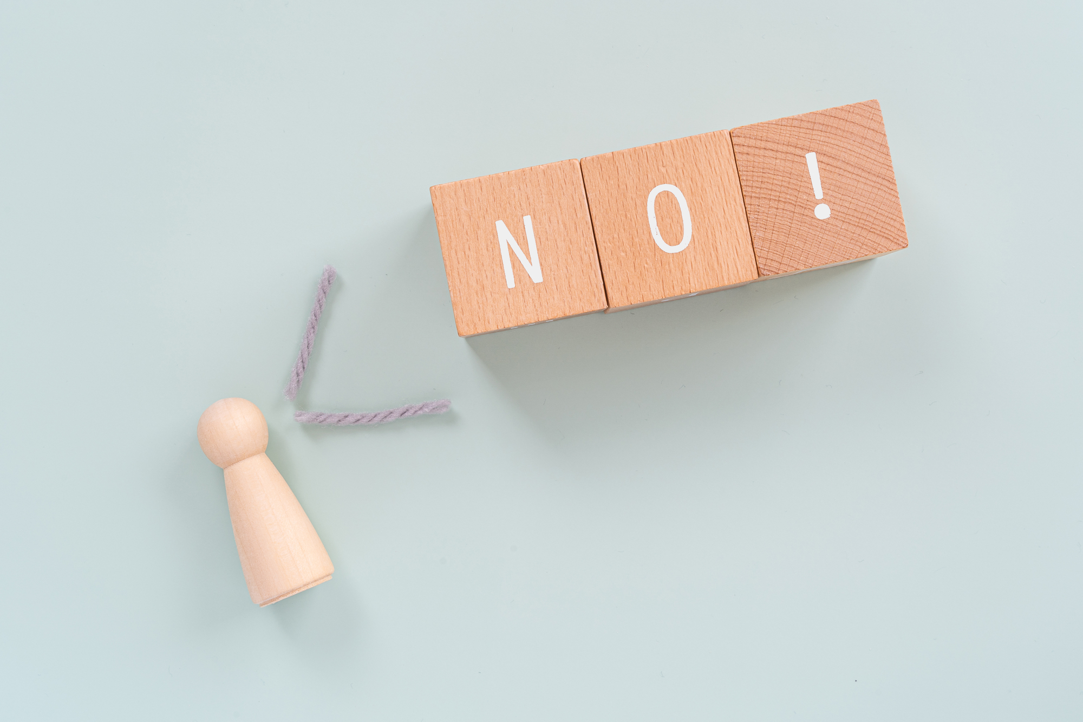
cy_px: 361
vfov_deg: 22.3
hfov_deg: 33.0
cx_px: 542
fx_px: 1829
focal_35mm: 61
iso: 100
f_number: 14
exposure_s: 1/4
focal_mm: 60.8
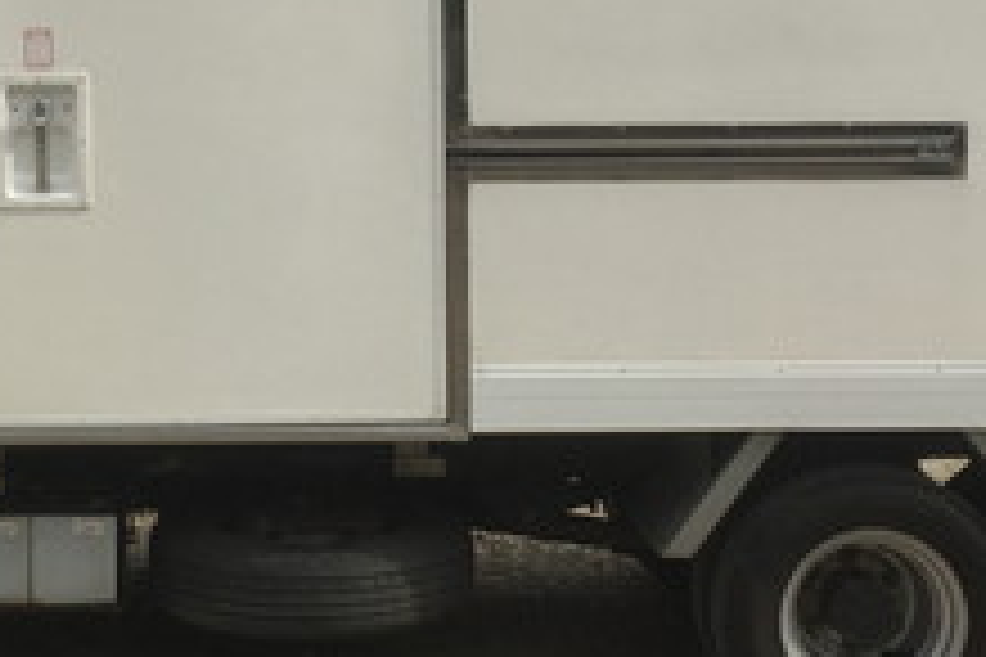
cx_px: 230
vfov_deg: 15.4
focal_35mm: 88
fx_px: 2410
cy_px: 122
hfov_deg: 22.9
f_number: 2.2
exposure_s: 1/2198
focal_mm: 4.15
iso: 32
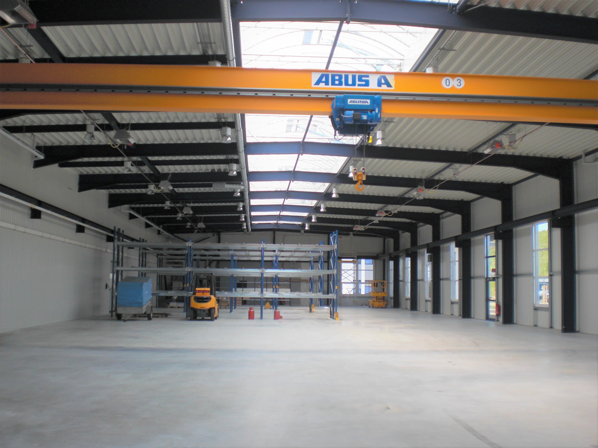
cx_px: 299
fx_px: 656
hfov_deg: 49.0
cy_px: 224
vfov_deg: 37.7
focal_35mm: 38
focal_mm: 6.3
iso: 64
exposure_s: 1/200
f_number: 3.1
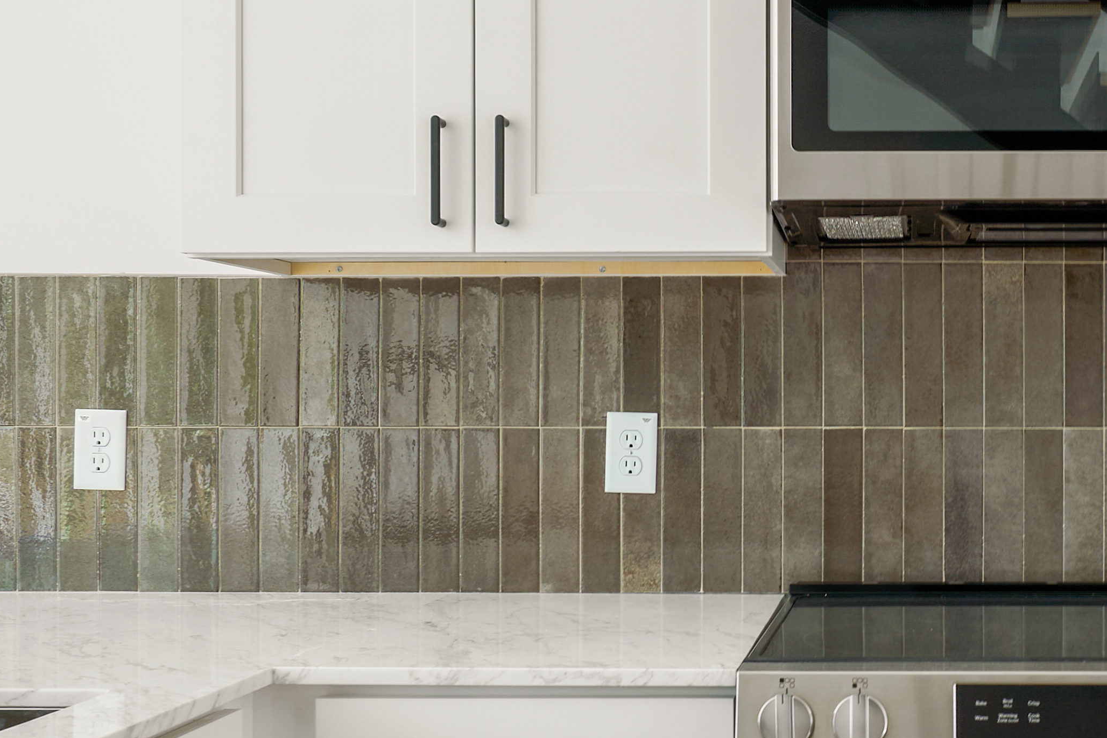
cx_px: 880
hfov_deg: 41.0
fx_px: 1414
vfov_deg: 29.2
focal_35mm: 46
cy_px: 397
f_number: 8
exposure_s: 1/8
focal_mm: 16
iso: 100
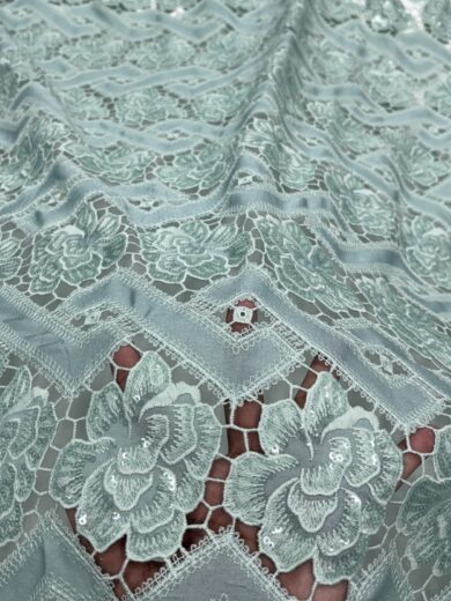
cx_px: 199
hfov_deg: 35.9
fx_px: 695
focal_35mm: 40
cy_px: 268
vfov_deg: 46.7
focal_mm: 5.96
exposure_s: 1/100
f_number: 1.6
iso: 40
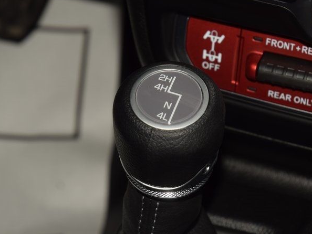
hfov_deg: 11.4
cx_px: 163
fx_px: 1569
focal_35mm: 174
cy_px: 99
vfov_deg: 8.5
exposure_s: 1/125
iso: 100
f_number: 8
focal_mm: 70
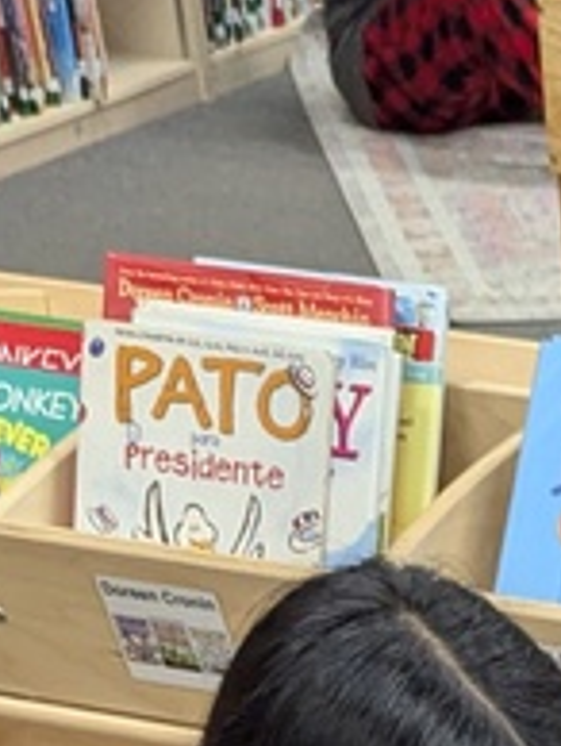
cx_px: 1059
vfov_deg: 12.5
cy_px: 1746
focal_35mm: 127
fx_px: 2738
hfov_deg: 10.8
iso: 432
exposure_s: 1/120
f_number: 1.85
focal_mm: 6.81
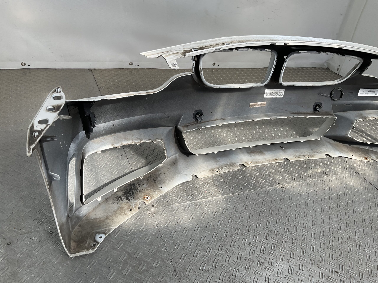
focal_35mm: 29
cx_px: 189
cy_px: 142
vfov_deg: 48.2
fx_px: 317
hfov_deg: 61.7
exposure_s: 1/365
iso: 16
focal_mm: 3
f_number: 1.8
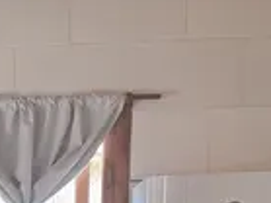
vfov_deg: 17.7
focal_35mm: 73
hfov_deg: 25.4
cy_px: 316
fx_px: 571
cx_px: 2
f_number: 1.8
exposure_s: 1/50
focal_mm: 5.54
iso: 80
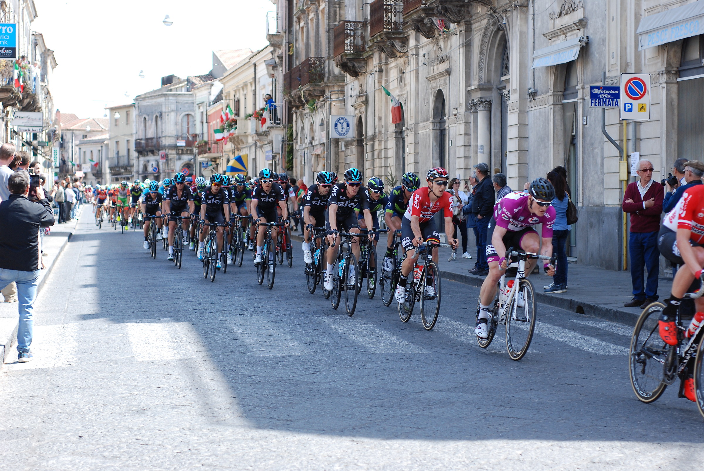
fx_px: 1468
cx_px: 352
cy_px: 236
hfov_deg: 27.0
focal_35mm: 75
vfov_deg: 18.2
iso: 250
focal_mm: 50
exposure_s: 1/800
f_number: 3.2
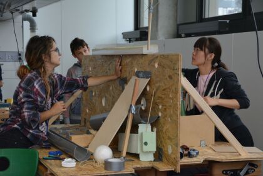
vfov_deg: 18.9
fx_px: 526
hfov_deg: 28.1
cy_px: 88
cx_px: 132
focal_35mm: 72
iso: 1600
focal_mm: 48
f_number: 4.8
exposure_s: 1/200
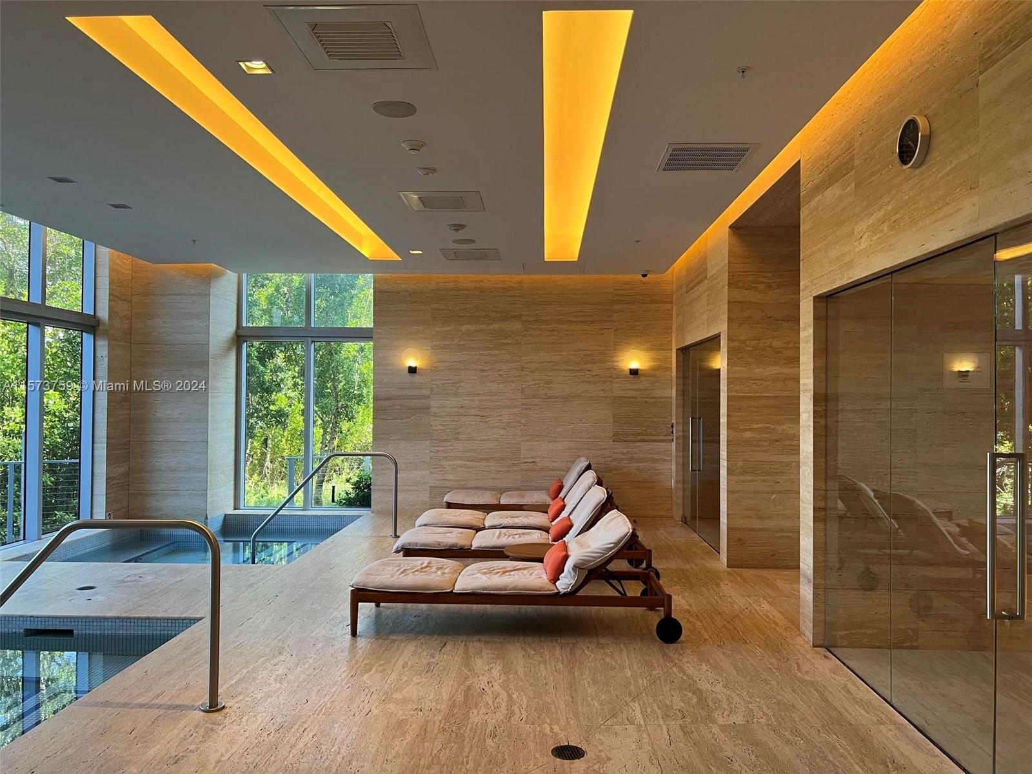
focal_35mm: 26
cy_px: 387
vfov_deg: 53.1
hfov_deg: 67.3
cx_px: 516
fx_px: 775
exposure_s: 1/60
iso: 80
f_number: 1.5
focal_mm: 5.7
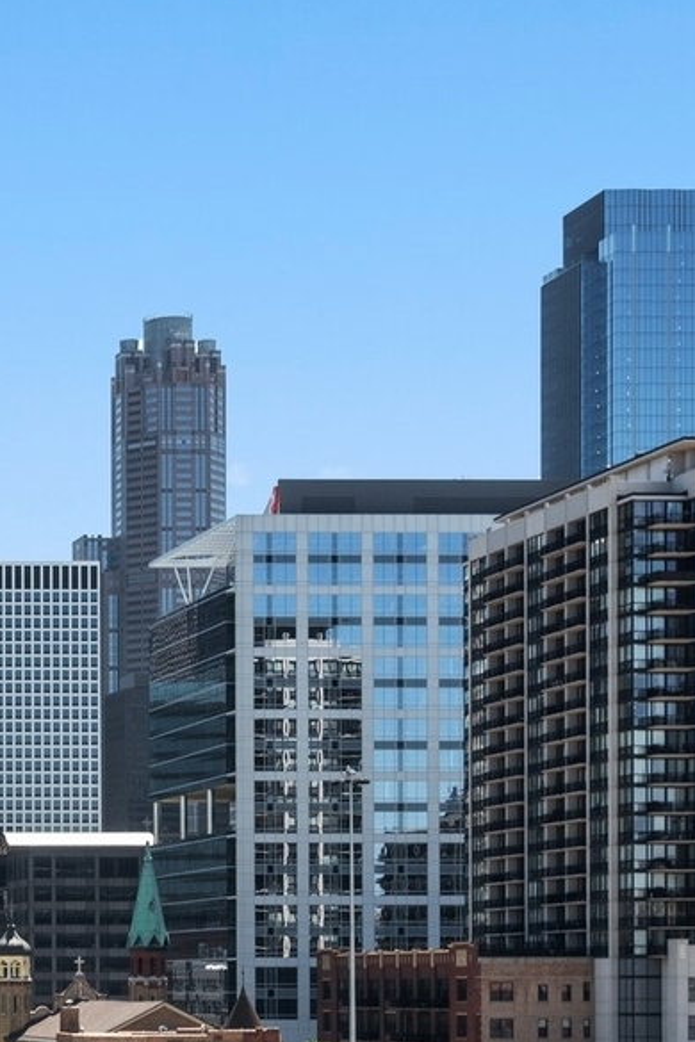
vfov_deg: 24.5
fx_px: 2403
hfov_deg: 14.5
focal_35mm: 83
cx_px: -544
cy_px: 509
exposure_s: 1/2000
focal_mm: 30
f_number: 8
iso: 100
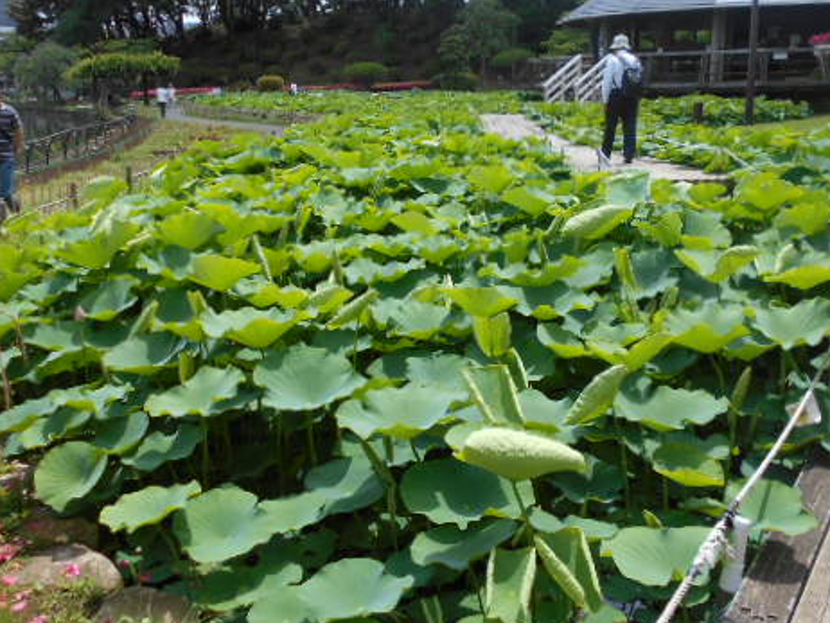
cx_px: 440
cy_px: 287
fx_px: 864
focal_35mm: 36
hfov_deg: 51.3
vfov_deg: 39.7
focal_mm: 4.6
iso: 80
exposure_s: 1/640
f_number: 3.2
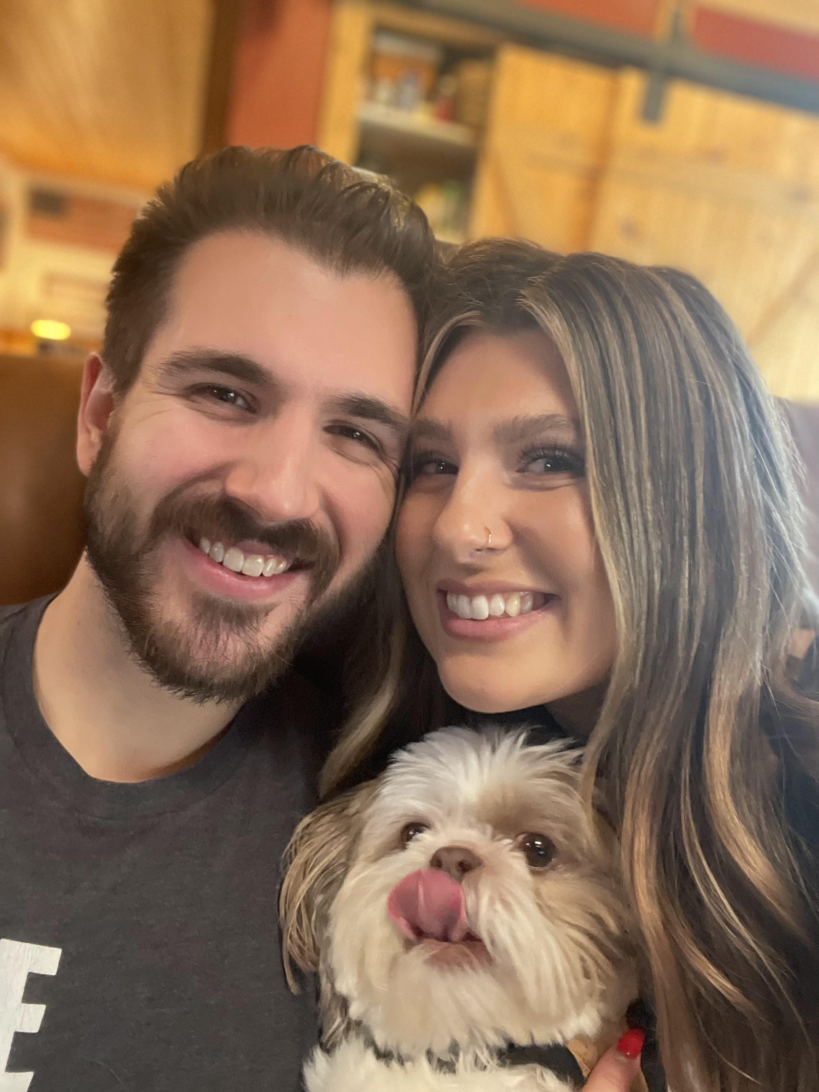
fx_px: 946
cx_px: 410
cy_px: 546
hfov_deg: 46.8
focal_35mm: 30
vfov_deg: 60.0
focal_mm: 2.71
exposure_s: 1/30
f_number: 2.2
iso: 400
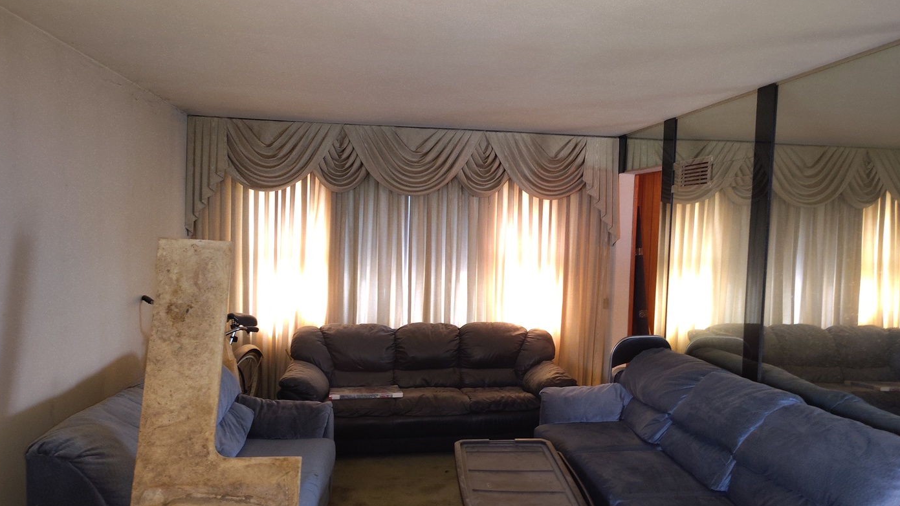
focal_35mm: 27
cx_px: 455
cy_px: 267
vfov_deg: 42.9
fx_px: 644
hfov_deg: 69.9
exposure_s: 1/40
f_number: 1.8
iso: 1666
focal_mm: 5.56
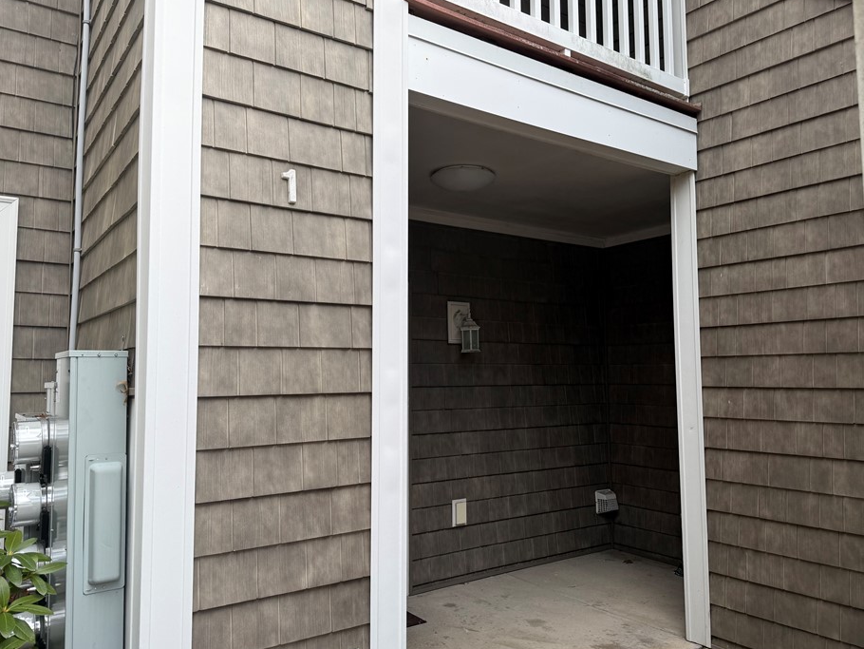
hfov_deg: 65.3
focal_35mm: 27
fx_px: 674
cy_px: 323
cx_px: 439
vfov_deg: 51.4
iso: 80
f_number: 1.78
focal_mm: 6.76
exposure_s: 1/671
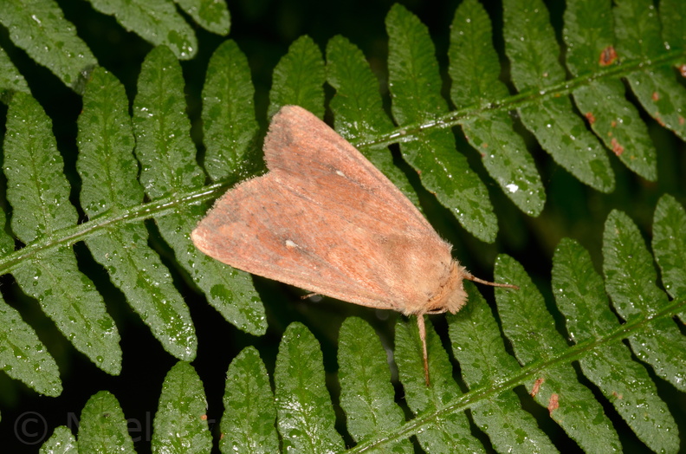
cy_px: 227
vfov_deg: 10.7
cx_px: 343
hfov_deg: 16.1
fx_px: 2424
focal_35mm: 128
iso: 100
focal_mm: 85
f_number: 25
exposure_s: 1/60
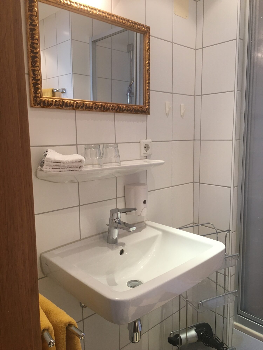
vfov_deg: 61.7
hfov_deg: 48.2
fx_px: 294
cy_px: 175
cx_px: 132
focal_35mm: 29
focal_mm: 4.15
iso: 125
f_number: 2.2
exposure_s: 1/33
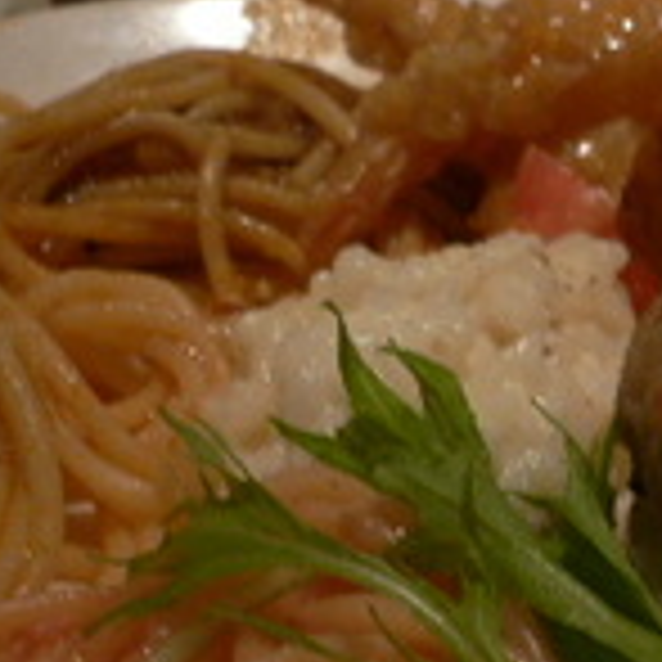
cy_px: 615
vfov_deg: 16.3
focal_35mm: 105
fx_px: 2272
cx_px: 504
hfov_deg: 16.5
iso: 100
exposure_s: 1/8
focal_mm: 5.8
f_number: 2.8
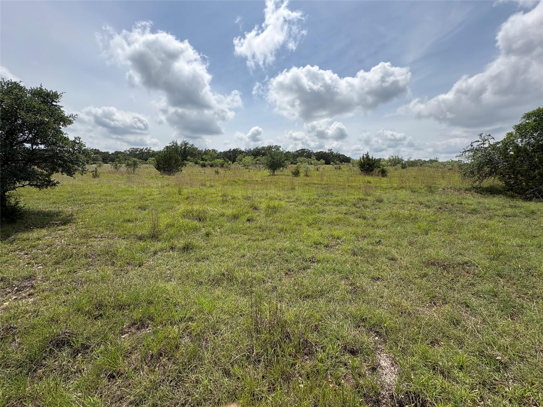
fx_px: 220
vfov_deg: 85.7
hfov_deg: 102.1
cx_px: 272
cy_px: 204
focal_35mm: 14
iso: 50
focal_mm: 2.22
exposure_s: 1/2674
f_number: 2.2
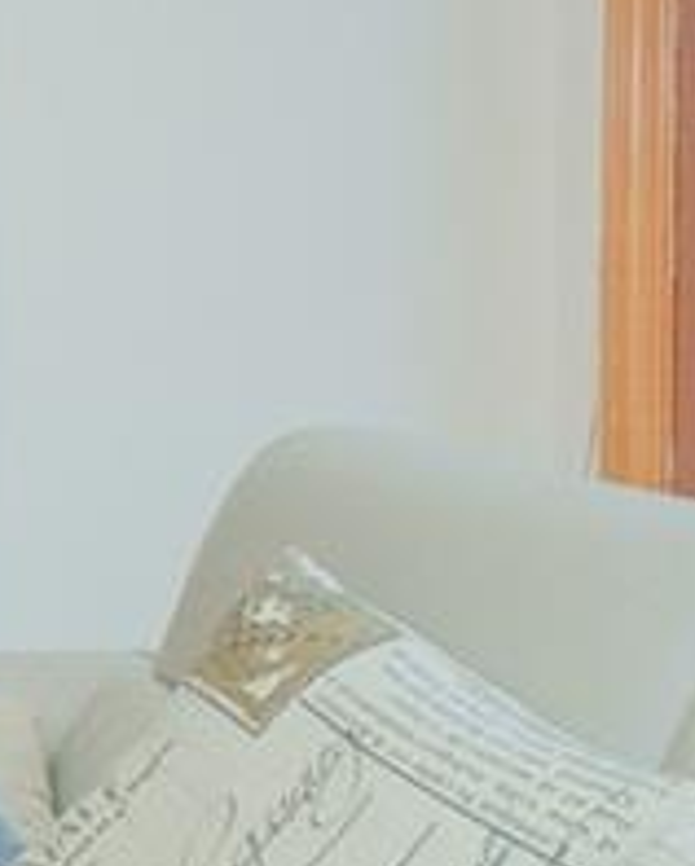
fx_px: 1874
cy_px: 211
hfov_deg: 10.7
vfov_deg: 25.7
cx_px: -1522
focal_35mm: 73
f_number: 8
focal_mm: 10
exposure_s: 1/60
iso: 800
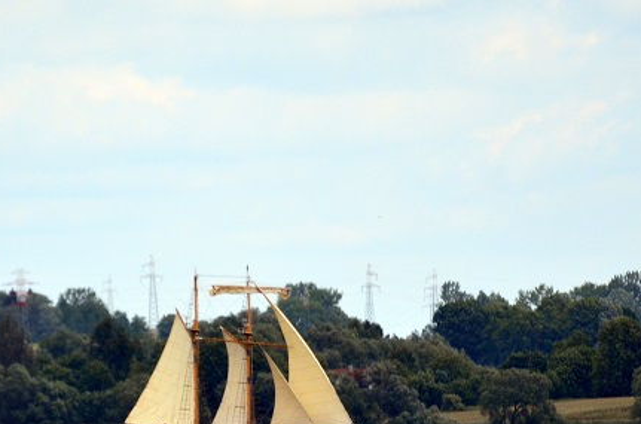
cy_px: 349
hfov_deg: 2.0
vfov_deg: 1.3
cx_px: 204
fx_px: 18506
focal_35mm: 1042
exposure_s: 1/2500
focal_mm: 300
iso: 640
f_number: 5.6
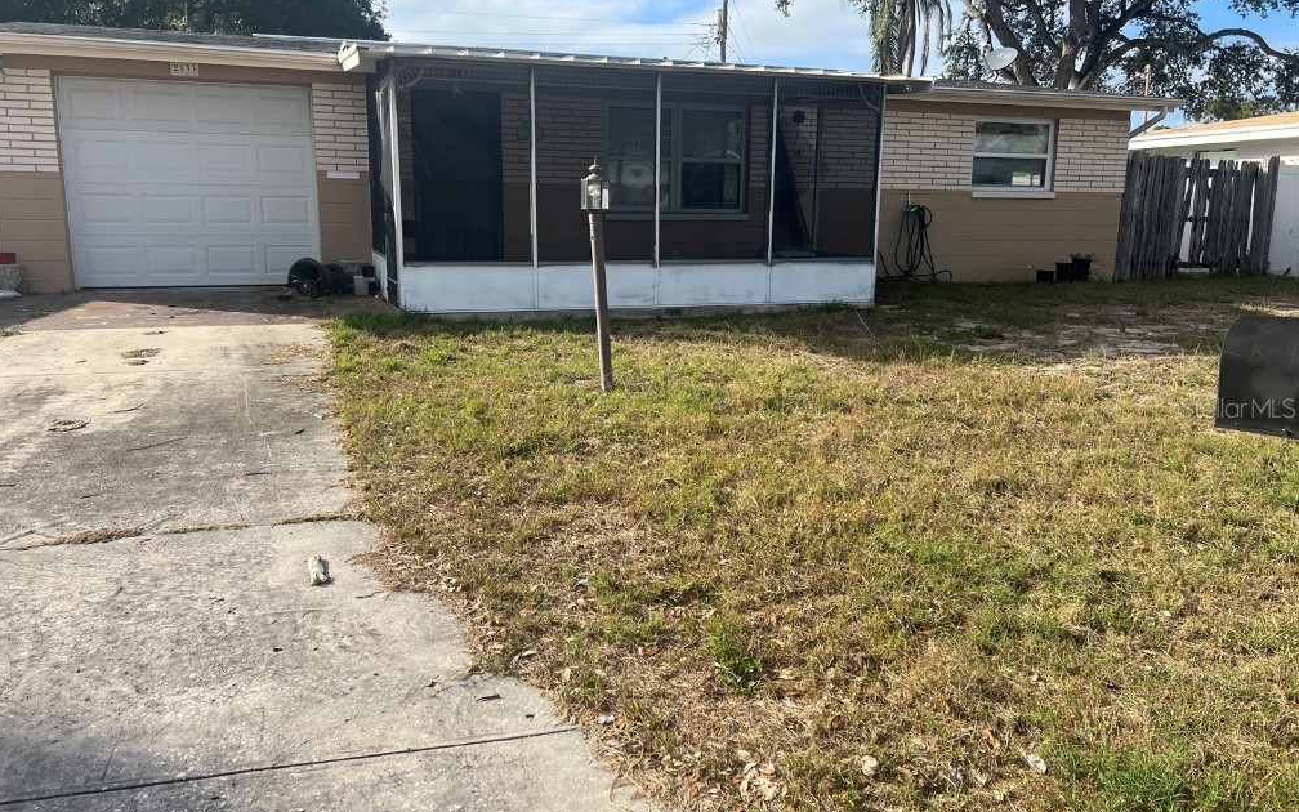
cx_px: 642
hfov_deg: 66.5
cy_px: 407
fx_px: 991
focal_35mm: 28
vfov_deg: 44.5
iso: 50
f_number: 1.5
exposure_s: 1/3077
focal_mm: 5.7
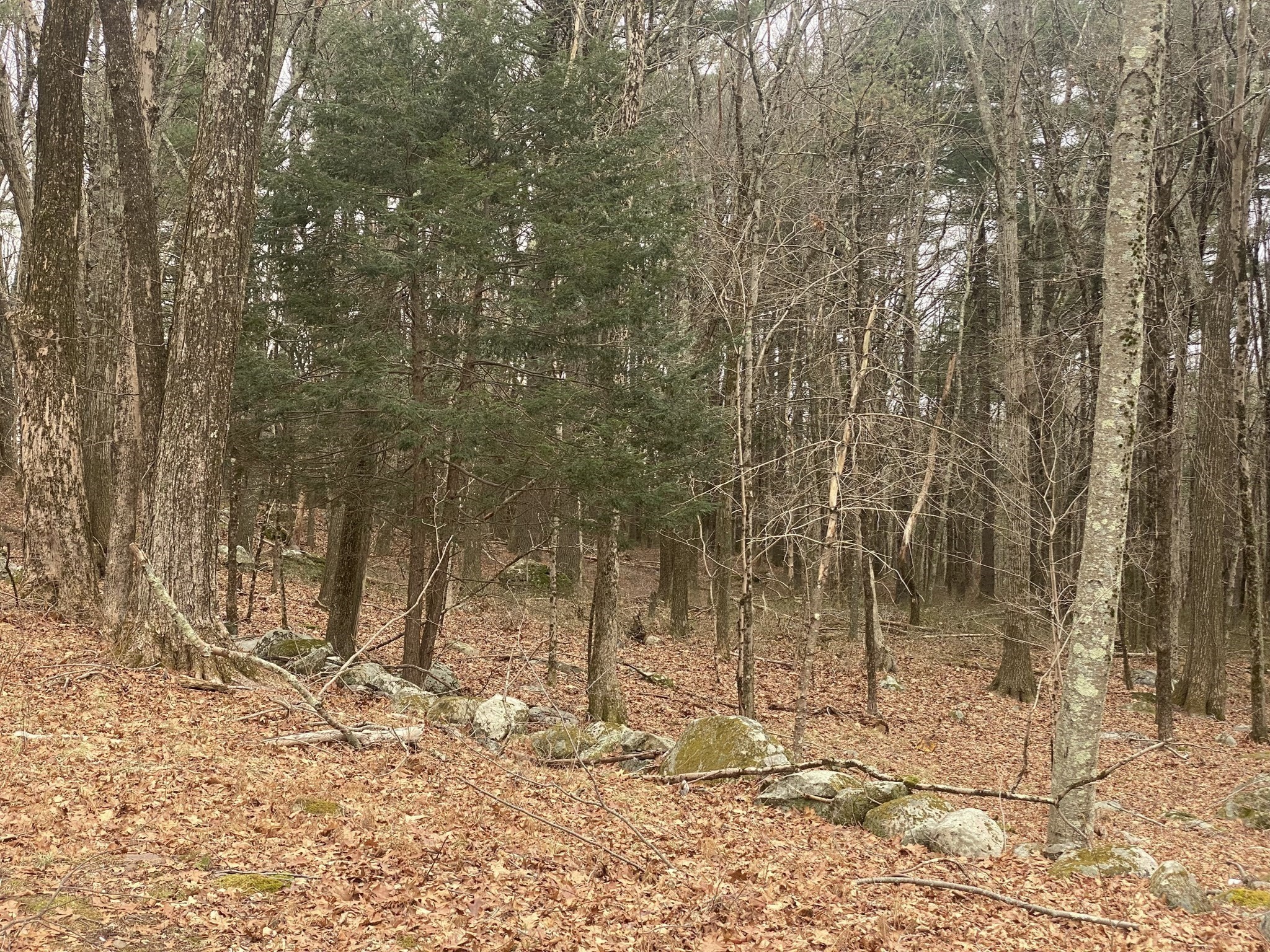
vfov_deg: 28.0
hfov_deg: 36.8
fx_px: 1908
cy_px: 476
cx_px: 635
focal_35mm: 52
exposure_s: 1/122
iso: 50
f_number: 2
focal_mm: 6
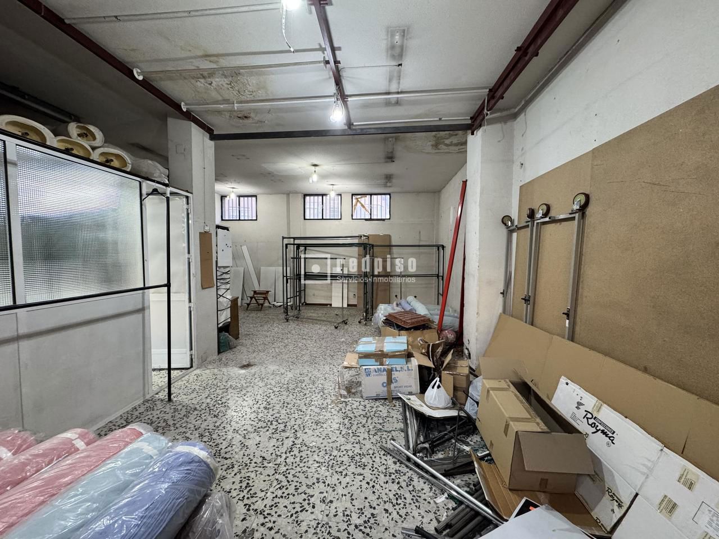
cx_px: 360
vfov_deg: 85.7
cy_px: 270
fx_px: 291
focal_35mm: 14
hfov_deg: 102.1
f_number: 2.2
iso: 400
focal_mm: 2.22
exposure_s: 1/50
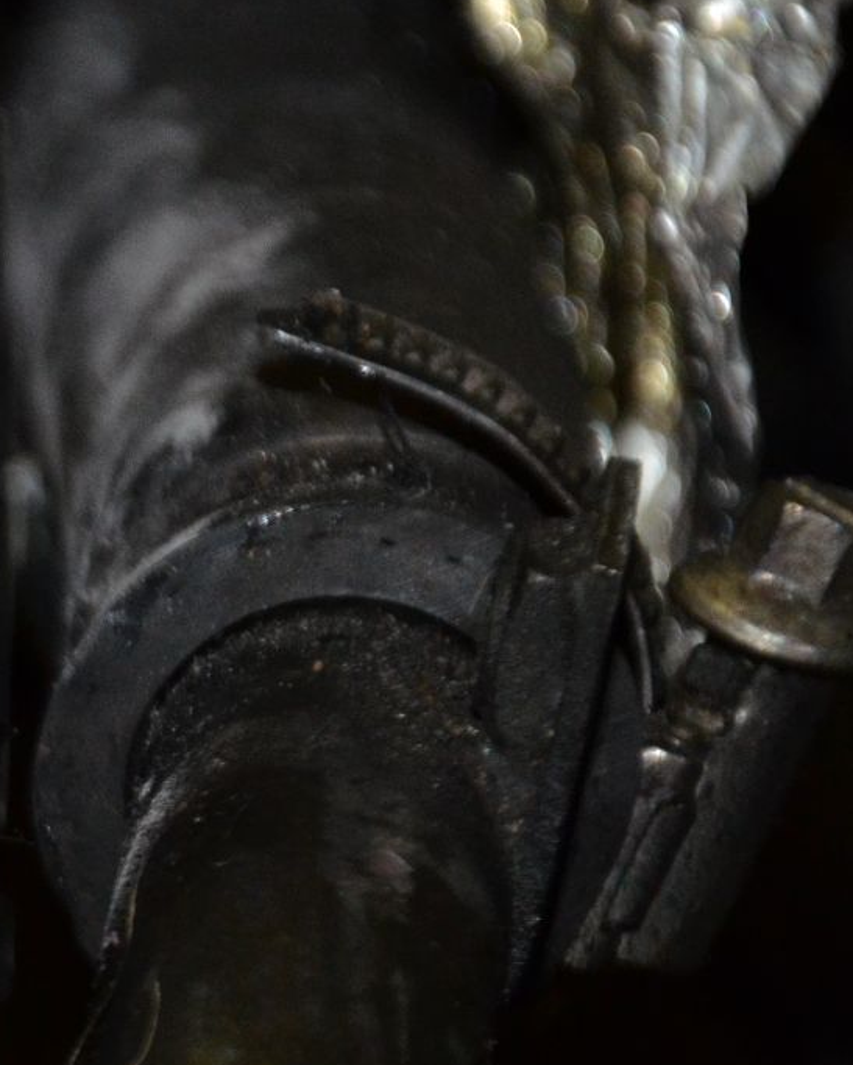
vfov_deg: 4.1
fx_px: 14696
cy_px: 864
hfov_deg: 3.3
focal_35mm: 466
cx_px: -761
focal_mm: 92
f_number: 5.6
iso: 800
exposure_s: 1/60
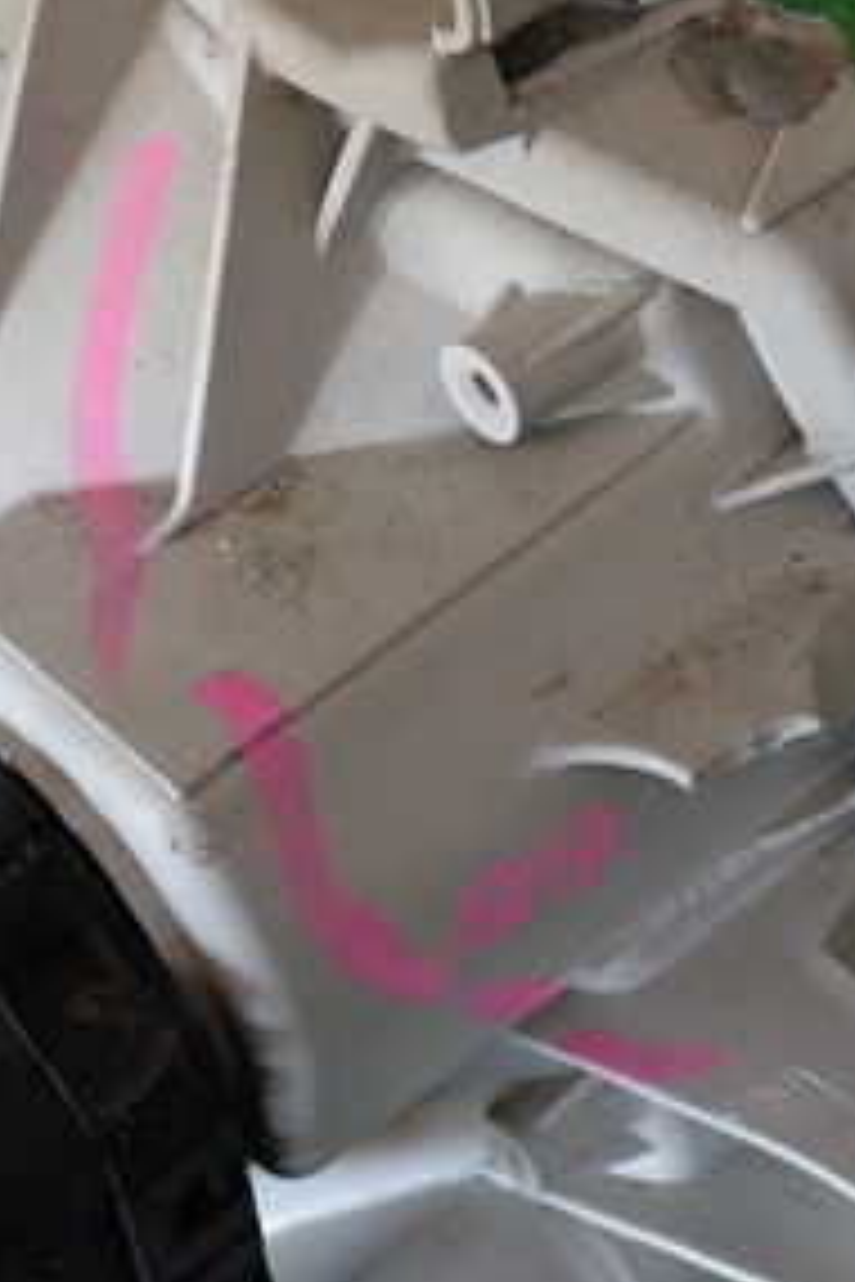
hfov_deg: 19.3
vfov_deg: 28.8
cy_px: 531
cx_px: 189
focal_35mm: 70
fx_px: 2494
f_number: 2.4
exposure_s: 1/60
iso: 200
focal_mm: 5.79
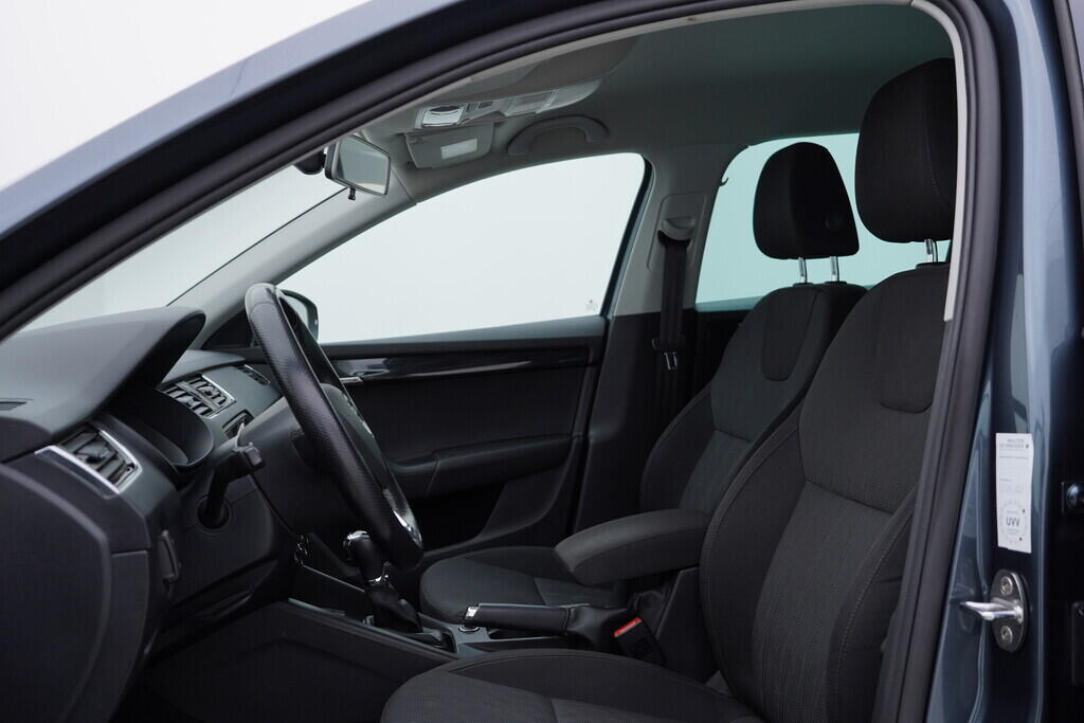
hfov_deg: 53.1
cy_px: 362
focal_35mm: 36
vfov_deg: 36.9
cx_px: 542
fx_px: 1084
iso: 125
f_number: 3.5
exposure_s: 1/60
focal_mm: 24
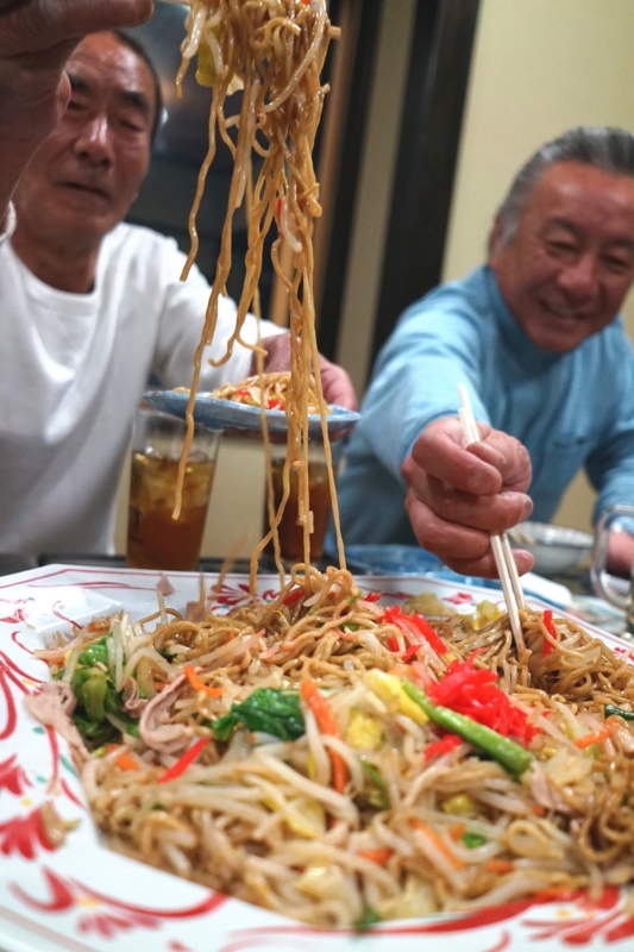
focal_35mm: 30
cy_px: 476
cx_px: 317
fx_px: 793
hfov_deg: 43.6
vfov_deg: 61.9
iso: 1600
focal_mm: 20
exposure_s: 1/200
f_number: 2.8
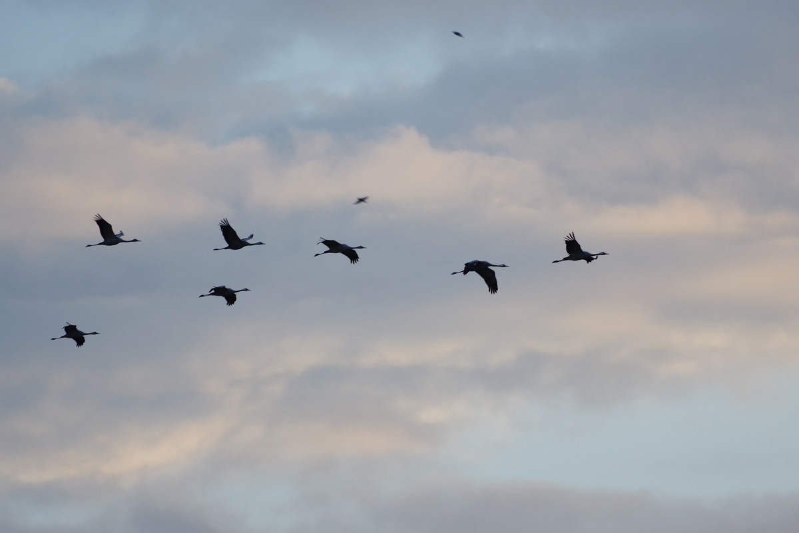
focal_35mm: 450
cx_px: 400
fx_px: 9987
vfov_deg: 3.1
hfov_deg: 4.6
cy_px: 266
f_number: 7.1
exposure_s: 1/320
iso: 400
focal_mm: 300
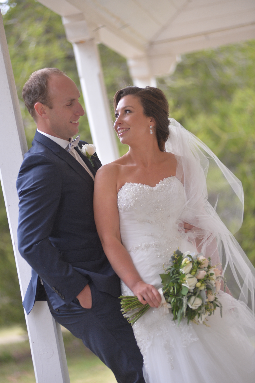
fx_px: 1649
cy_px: 192
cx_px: 128
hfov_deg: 8.8
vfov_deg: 13.3
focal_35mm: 155
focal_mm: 155
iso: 400
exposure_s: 1/250
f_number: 2.8
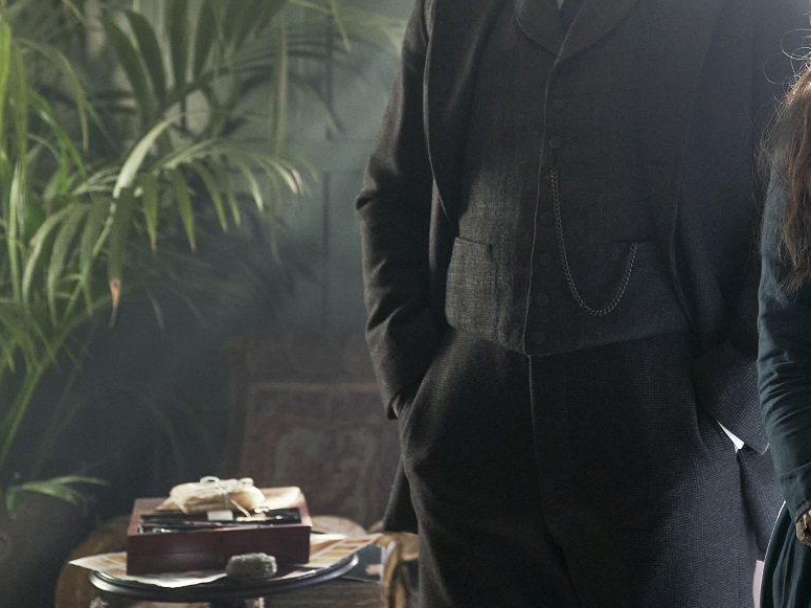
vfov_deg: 21.7
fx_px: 1569
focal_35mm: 67
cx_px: 920
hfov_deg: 26.4
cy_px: 124
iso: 1600
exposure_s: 1/80
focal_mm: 30
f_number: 2.8
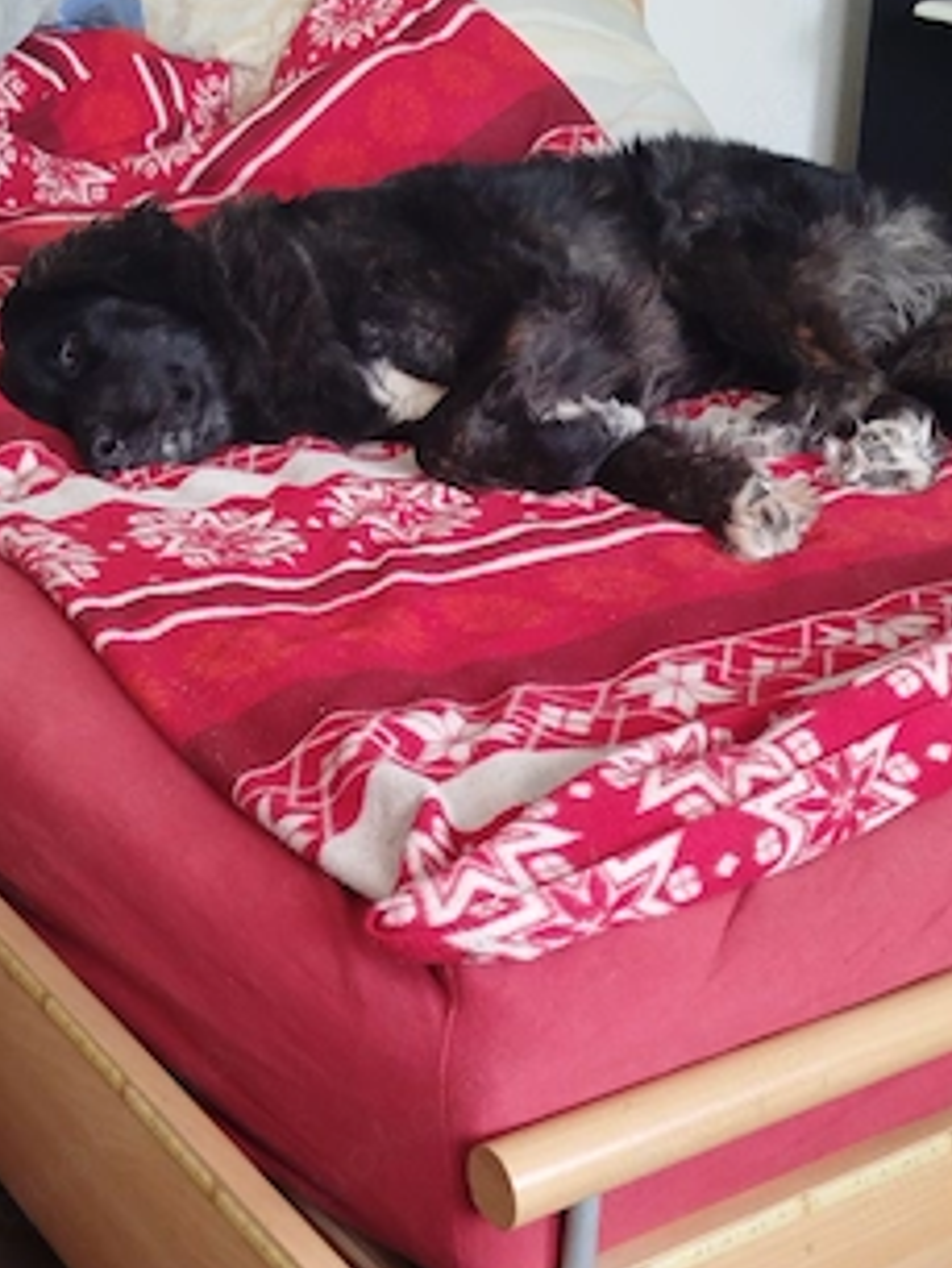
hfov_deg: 24.8
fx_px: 2162
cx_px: 549
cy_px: 561
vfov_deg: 32.7
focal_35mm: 59
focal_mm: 5.31
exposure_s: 1/25
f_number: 1.7
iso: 500
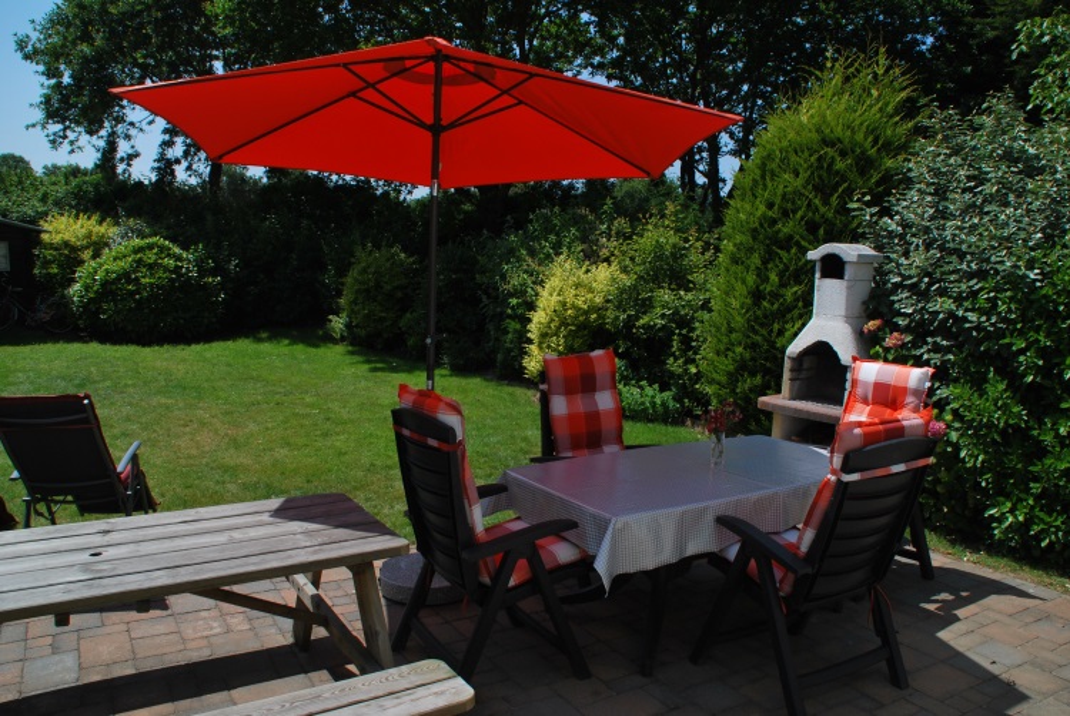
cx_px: 535
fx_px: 803
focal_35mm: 27
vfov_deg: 48.0
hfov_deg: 67.3
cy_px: 358
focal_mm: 18
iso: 200
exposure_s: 1/500
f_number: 11
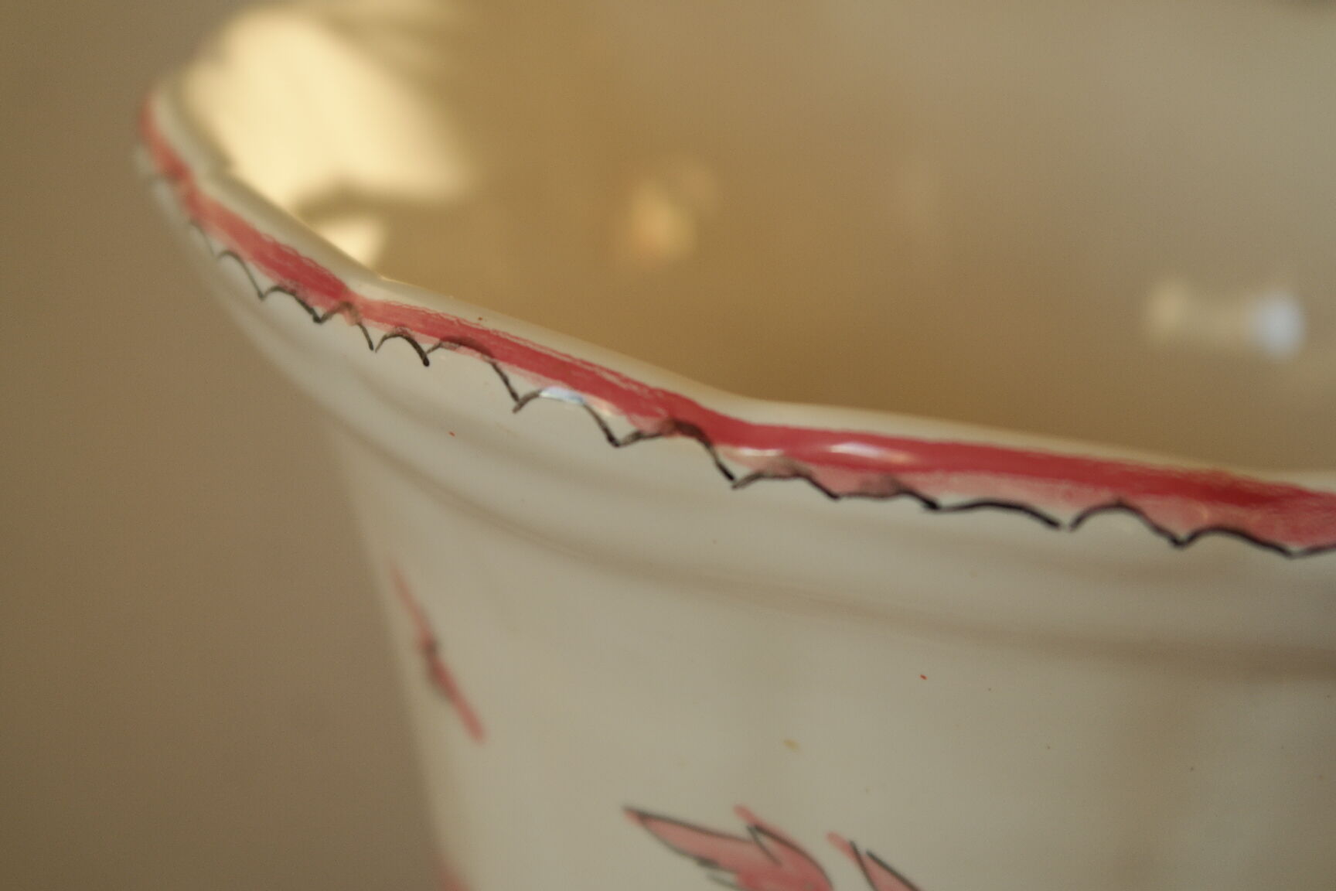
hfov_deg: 26.3
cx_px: 668
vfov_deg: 17.7
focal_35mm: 77
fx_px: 2857
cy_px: 446
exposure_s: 1/30
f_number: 6.3
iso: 200
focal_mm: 50
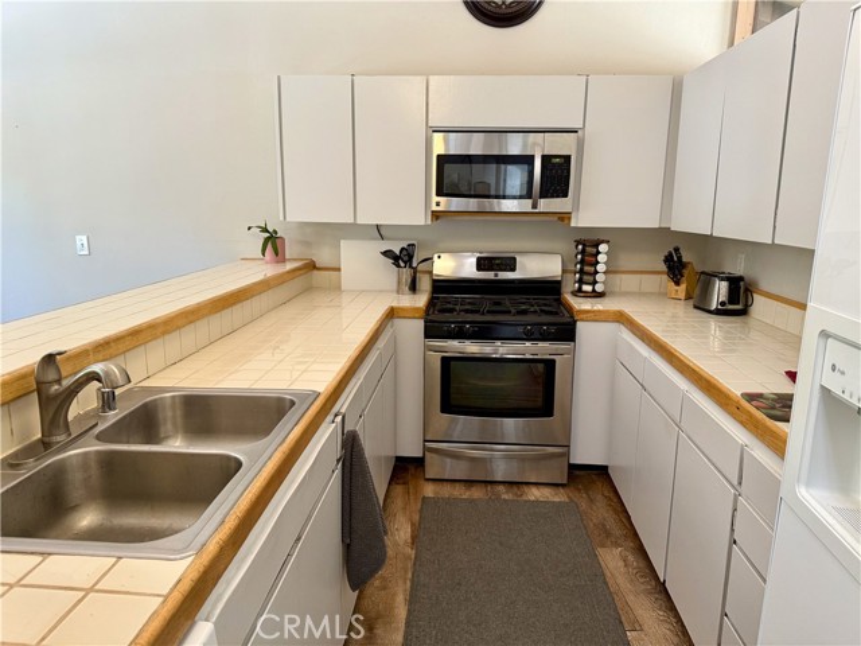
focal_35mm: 24
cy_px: 323
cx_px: 430
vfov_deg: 56.8
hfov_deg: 71.6
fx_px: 597
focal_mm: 6.76
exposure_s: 1/60
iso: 200
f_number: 1.78
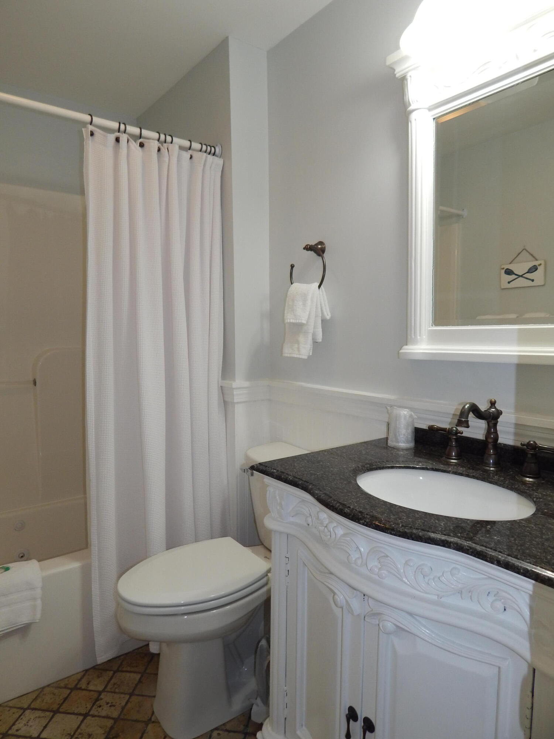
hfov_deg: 58.9
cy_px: 370
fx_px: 491
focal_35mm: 23
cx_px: 277
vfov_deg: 73.9
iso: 125
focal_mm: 4
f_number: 3
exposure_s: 1/50
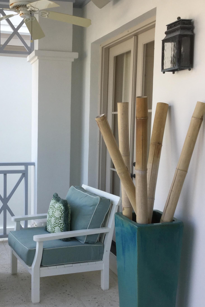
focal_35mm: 44
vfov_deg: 44.5
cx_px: 55
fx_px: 376
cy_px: 154
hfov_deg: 30.1
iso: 25
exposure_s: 1/154
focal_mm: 3.3
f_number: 2.4
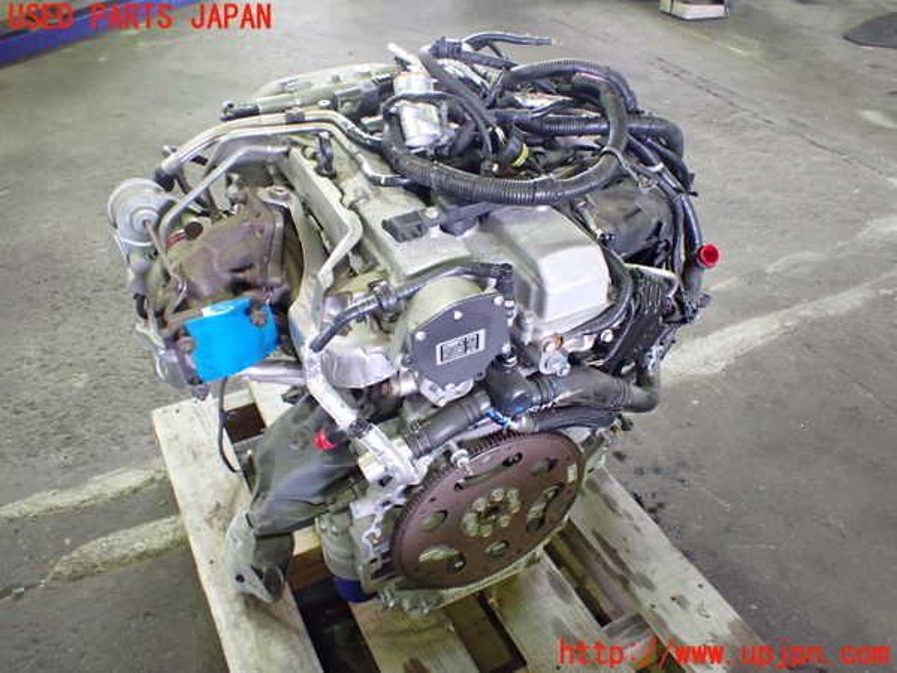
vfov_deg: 46.8
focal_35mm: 30
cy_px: 336
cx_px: 448
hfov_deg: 60.0
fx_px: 777
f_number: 2.3
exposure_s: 1/40
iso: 800
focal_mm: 5.4
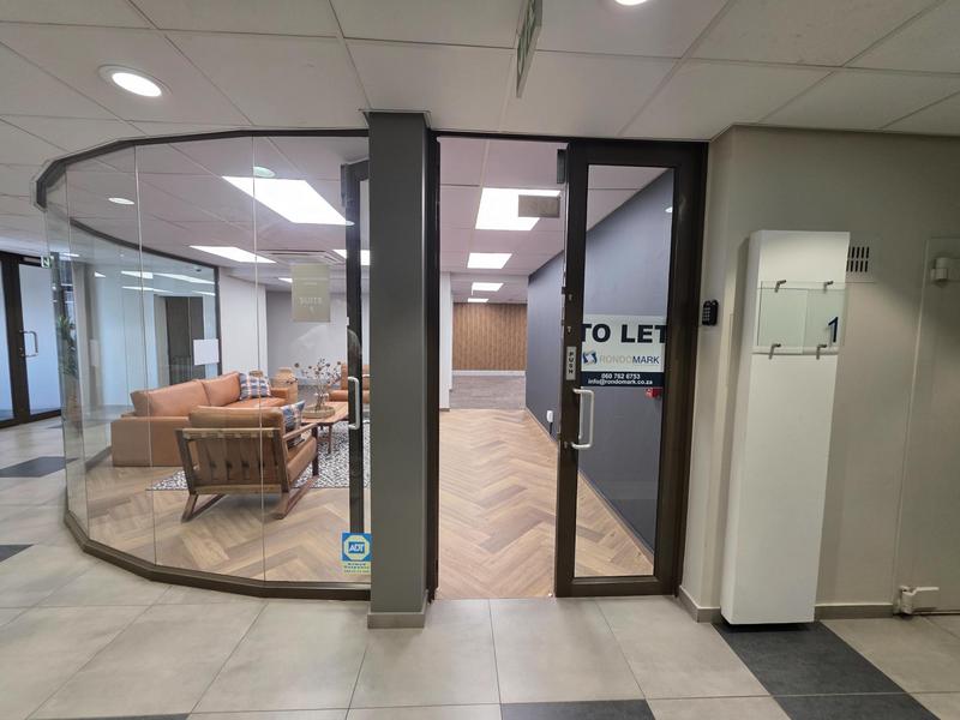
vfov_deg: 89.9
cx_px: 480
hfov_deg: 106.2
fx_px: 361
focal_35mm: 13
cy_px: 360
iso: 100
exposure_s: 1/100
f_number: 1.9
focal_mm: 2.2
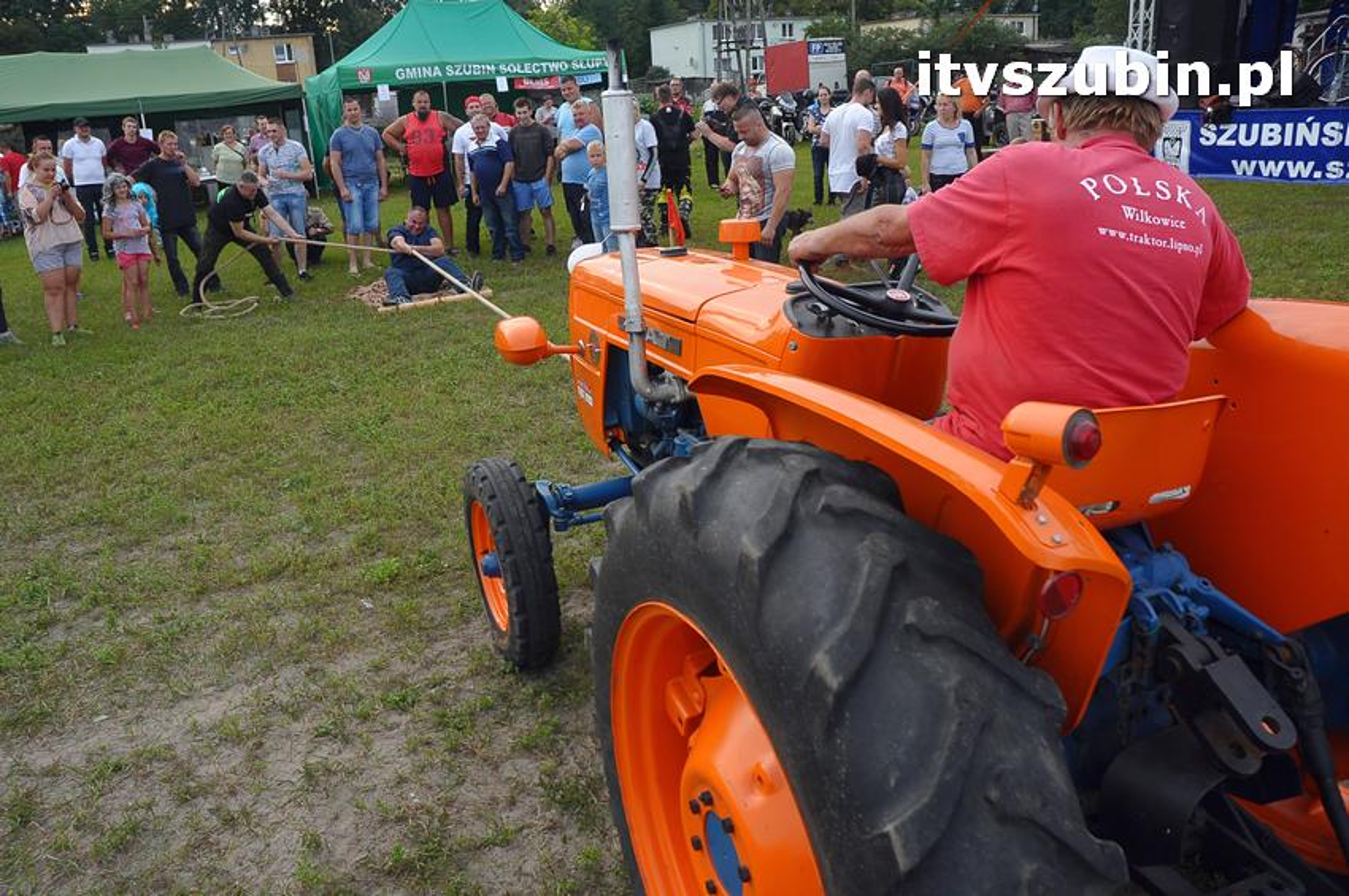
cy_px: 448
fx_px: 1011
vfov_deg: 47.8
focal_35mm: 27
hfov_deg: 67.4
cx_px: 674
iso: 400
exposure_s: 1/200
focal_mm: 18
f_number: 7.1
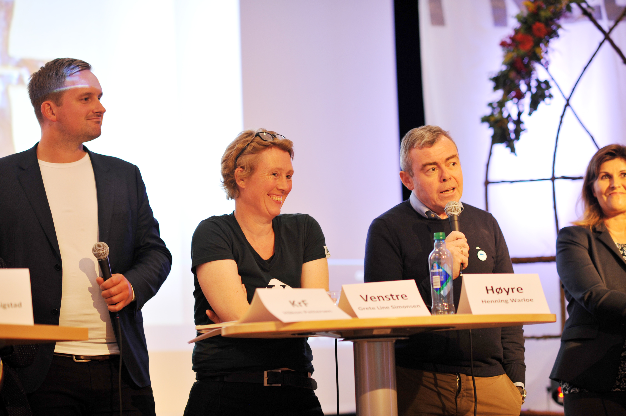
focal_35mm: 85
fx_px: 1477
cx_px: 313
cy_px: 208
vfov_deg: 16.1
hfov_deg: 23.9
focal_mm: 85
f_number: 2
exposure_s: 1/80
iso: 800
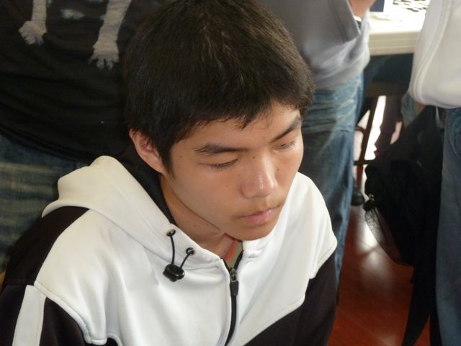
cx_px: 230
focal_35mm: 104
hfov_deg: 18.9
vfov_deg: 14.2
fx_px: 1385
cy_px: 173
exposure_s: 1/40
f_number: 4.3
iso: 400
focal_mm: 17
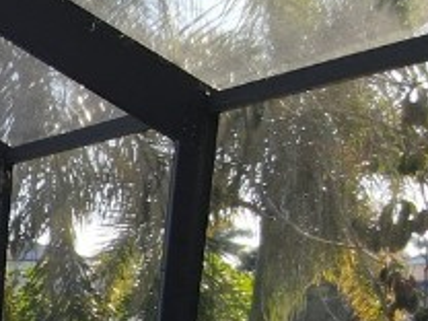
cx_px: -543
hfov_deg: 13.2
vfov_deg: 11.1
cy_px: 698
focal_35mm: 118
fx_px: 1459
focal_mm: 4.5
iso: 100
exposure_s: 1/125
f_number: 2.8
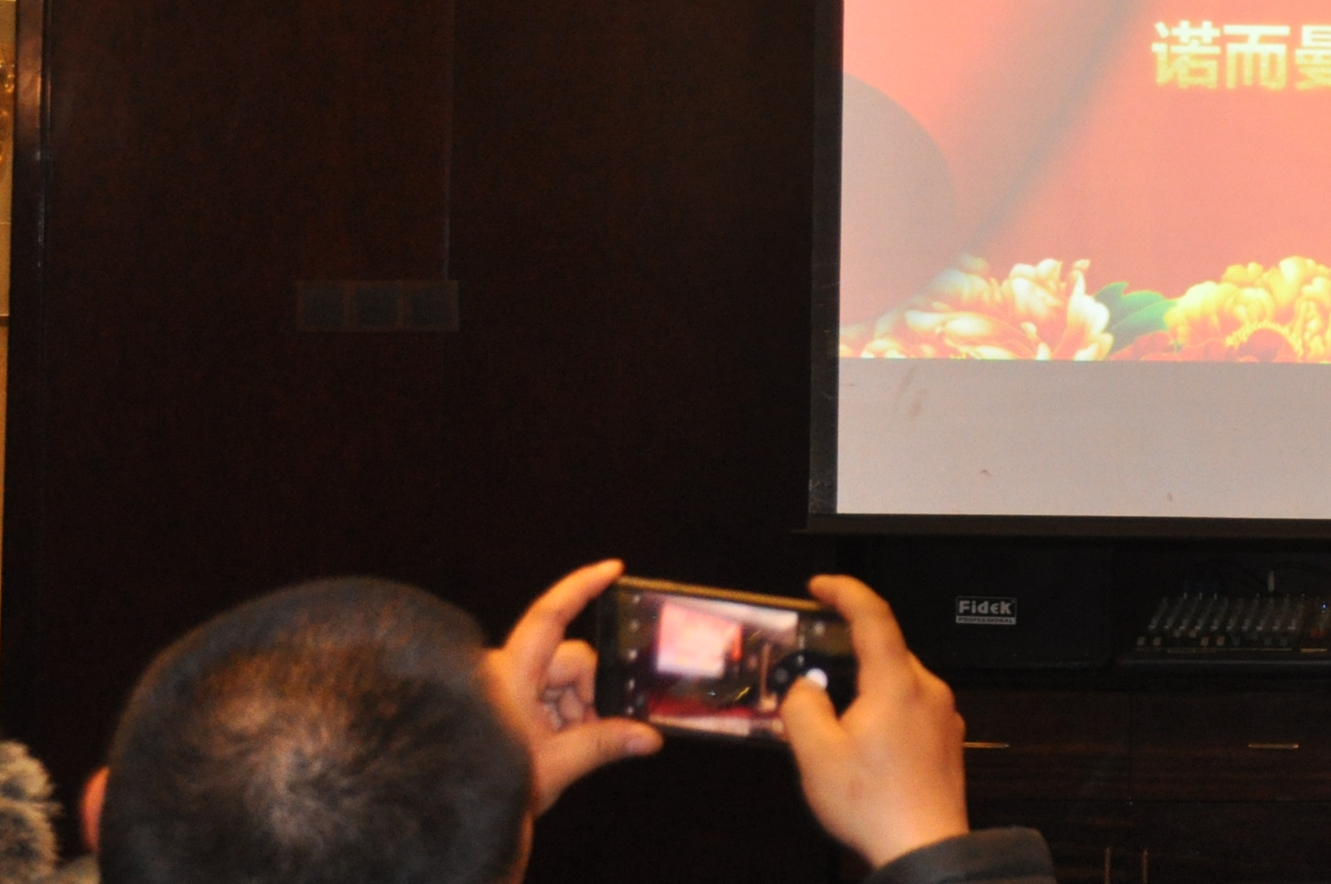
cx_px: 1778
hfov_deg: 16.9
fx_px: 4188
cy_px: 130
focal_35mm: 113
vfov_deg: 12.0
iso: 800
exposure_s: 1/60
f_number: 4
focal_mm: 27
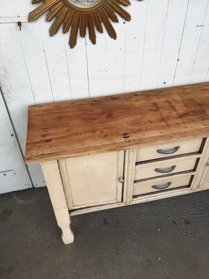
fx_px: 233
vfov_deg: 61.7
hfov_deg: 48.2
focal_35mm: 29
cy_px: 140
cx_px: 104
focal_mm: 4.15
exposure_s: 1/174
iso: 25
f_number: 2.2
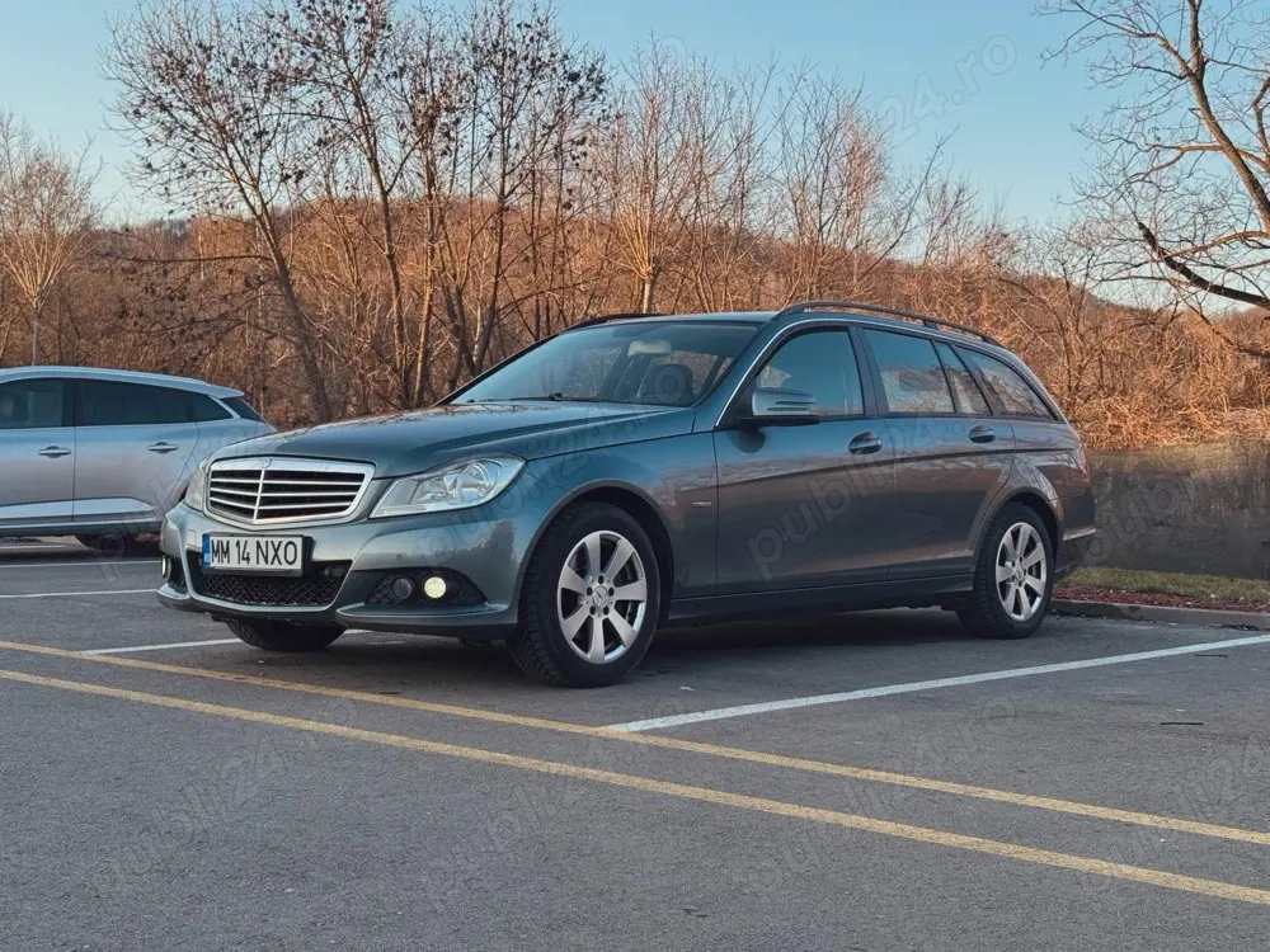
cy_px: 476
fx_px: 1761
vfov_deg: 30.3
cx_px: 635
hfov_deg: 39.7
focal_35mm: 48
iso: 64
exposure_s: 1/491
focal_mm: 6.76
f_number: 1.78
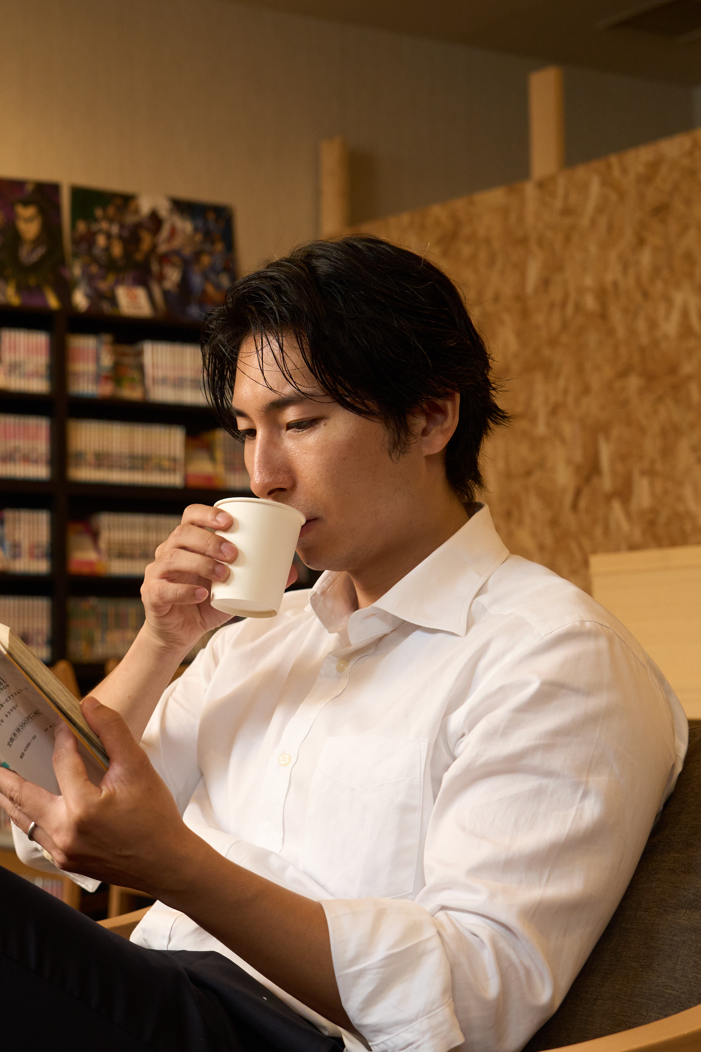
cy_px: 534
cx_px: 37
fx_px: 1869
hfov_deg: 20.7
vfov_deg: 31.4
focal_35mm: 64
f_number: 5
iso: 640
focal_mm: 42
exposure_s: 1/160
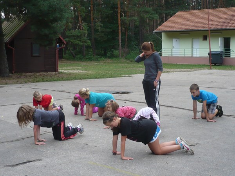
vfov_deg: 26.6
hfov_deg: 34.9
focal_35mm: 55
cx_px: 118
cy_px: 88
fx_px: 373
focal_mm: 6.6
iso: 100
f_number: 3
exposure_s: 1/200
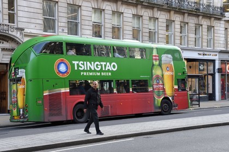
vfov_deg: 26.0
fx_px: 331
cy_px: 76
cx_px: 114
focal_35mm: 52
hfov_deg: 38.2
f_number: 9
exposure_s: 1/160
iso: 800
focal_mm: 52
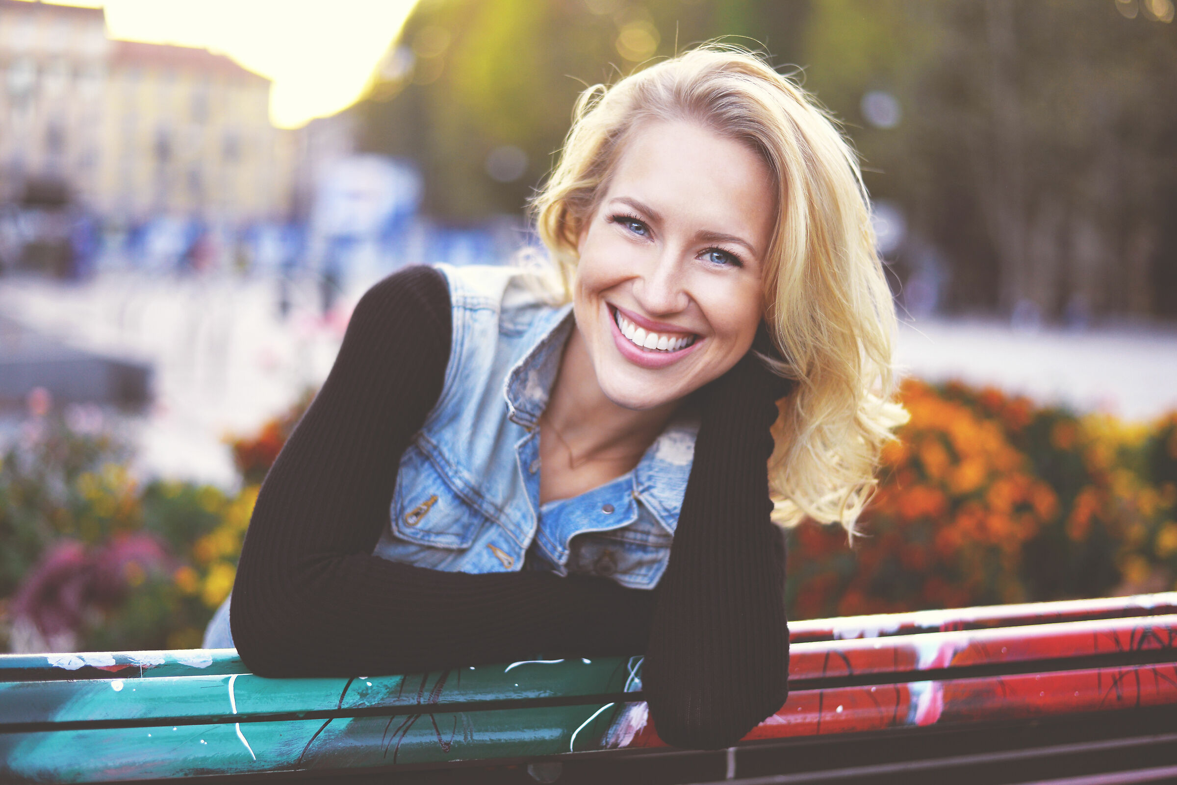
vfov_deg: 27.0
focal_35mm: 50
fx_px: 1635
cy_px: 392
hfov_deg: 39.6
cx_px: 588
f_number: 1.8
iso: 320
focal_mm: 50
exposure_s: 1/500
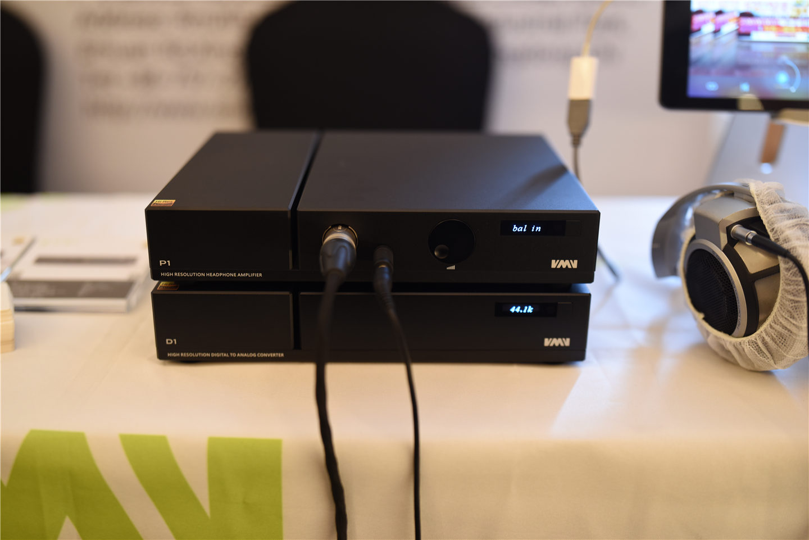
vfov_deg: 33.4
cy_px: 270
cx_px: 404
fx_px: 899
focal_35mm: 40
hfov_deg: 48.4
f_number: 1.8
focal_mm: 40
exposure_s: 1/50
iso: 500
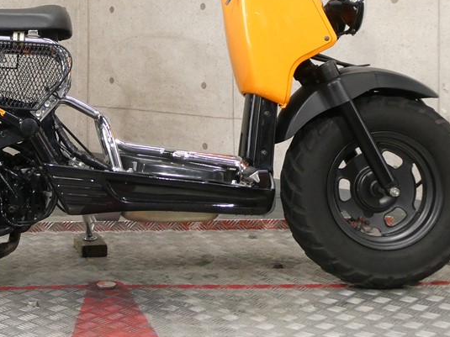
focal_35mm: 67
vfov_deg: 21.6
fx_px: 871
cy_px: 56
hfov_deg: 28.3
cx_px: 78
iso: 400
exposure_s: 1/80
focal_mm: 6.3
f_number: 3.7
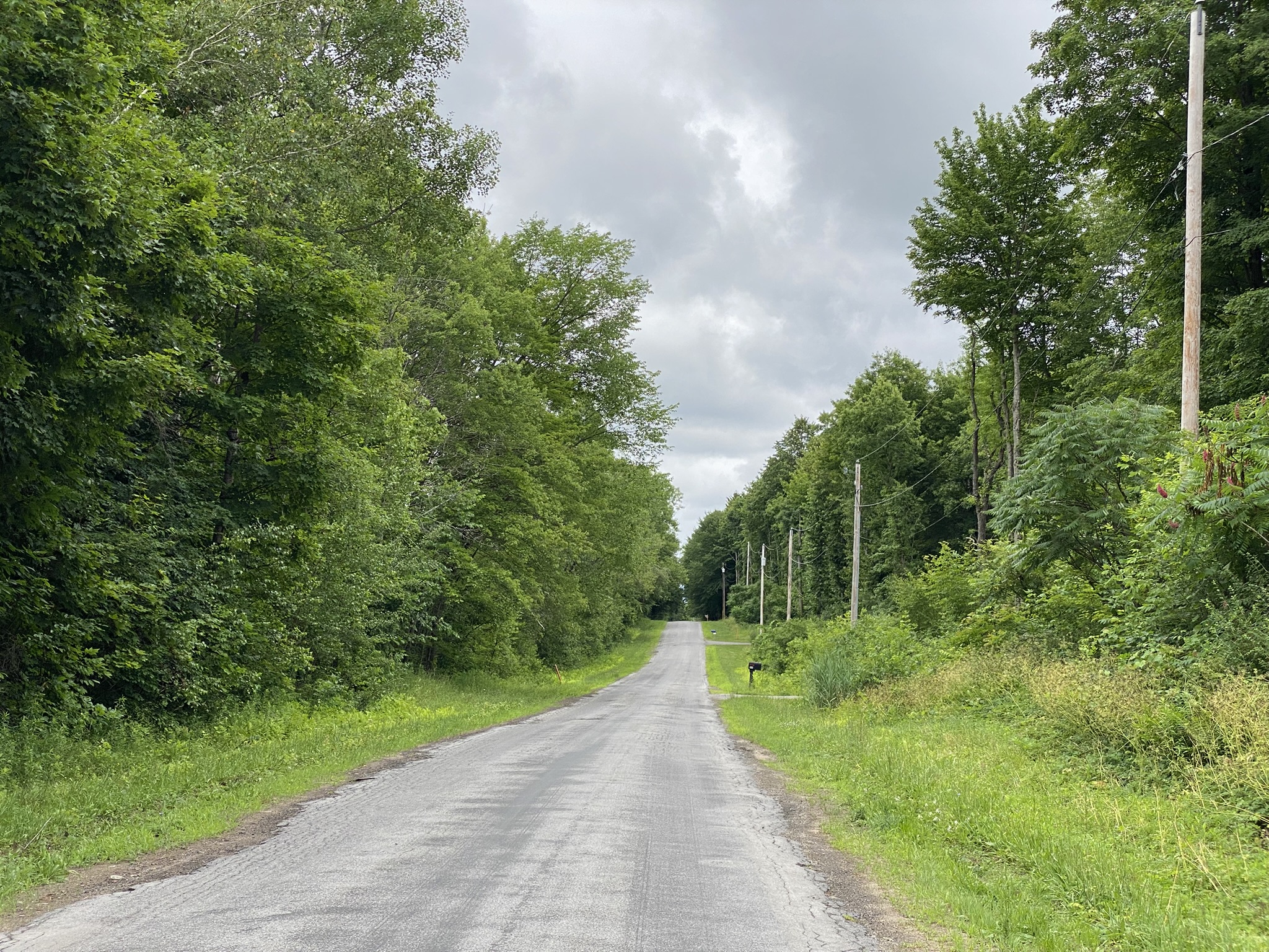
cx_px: 634
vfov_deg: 28.0
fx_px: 1906
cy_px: 476
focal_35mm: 52
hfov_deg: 36.8
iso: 20
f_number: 2
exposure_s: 1/826
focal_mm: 6
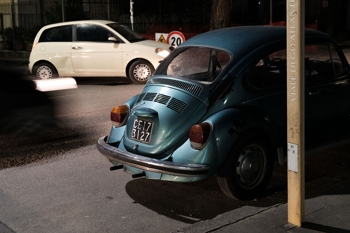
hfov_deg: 36.9
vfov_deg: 25.1
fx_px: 525
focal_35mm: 54
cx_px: 175
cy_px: 116
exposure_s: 1/15
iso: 2500
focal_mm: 35.8
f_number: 3.6
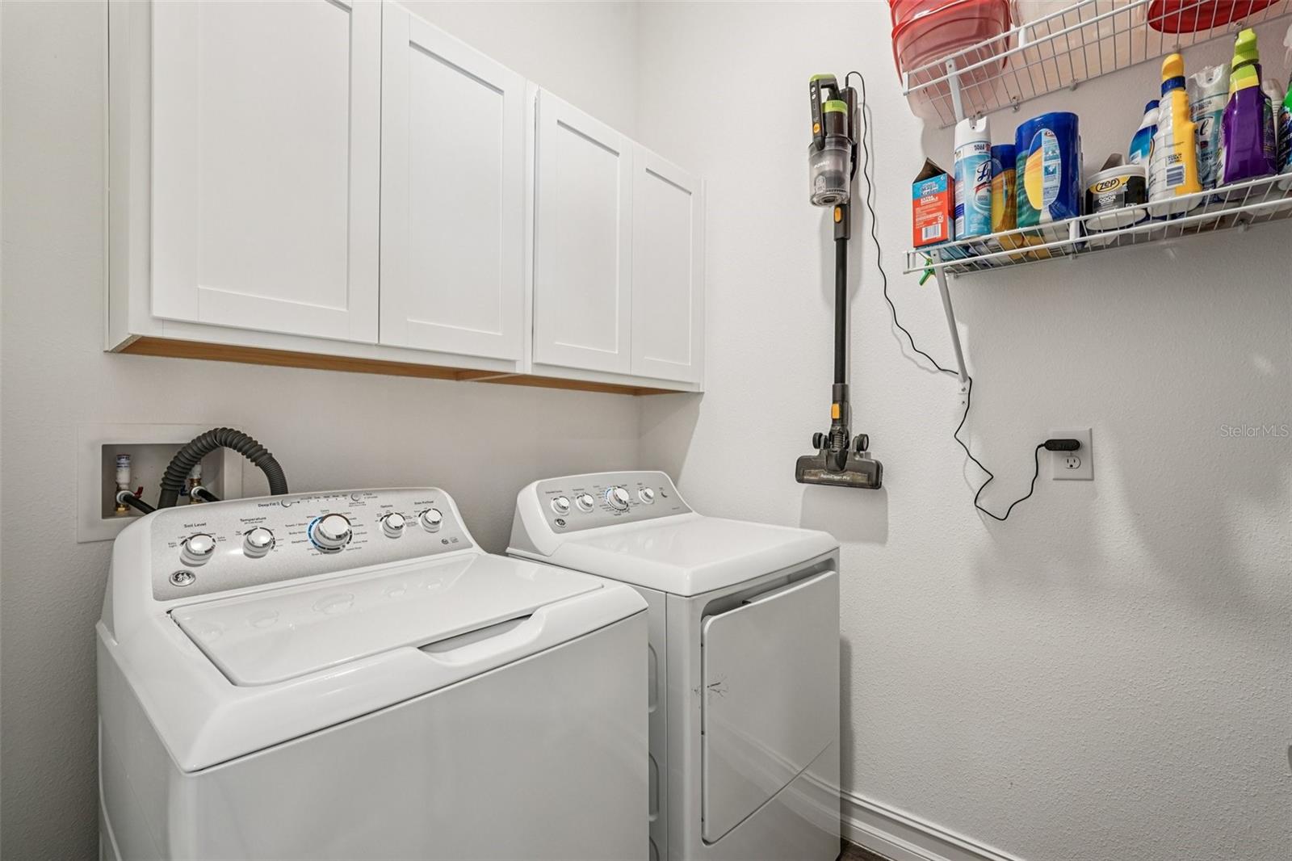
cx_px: 646
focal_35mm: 16
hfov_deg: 96.7
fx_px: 574
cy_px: 430
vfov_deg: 73.7
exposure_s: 1/8
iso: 400
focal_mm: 16
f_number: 8
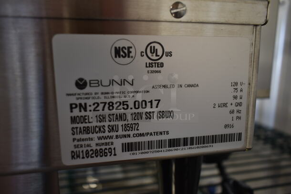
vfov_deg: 48.0
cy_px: 97
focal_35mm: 27
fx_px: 218
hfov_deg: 67.3
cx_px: 146
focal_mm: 18
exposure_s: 1/30
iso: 320
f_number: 3.5
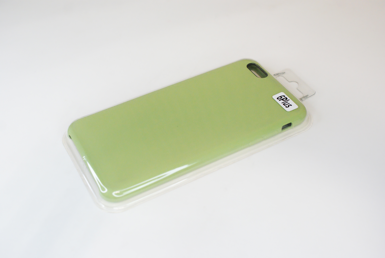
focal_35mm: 52
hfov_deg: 37.8
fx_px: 562
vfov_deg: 25.8
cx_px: 192
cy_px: 129
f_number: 5.6
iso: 1600
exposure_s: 1/160
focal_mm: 35
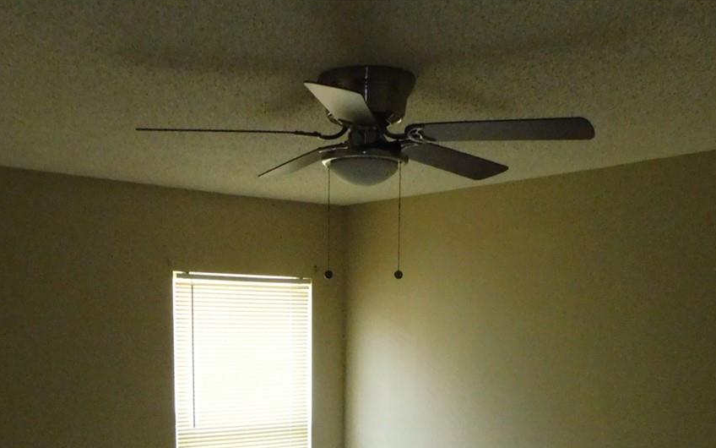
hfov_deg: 41.7
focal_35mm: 48
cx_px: 310
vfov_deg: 24.9
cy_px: 502
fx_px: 937
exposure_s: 1/200
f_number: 3.3
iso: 800
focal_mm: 4.3
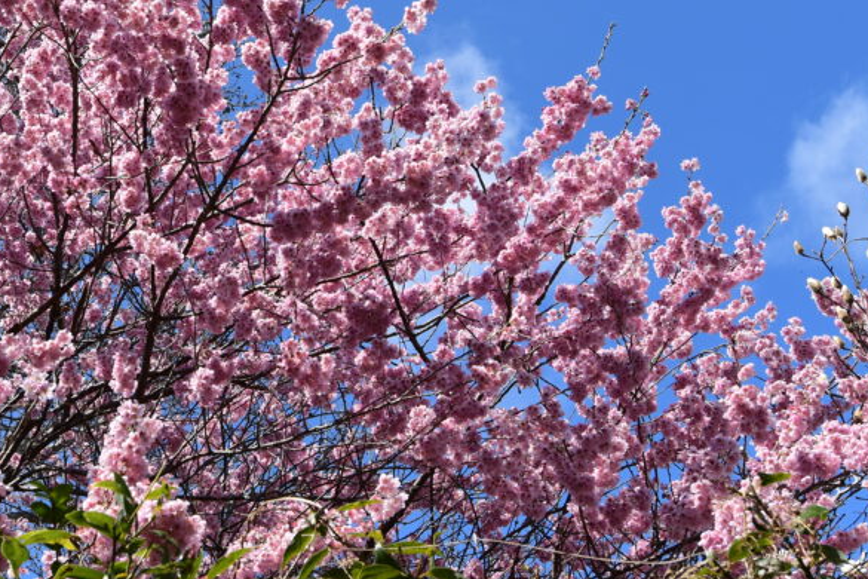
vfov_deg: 21.6
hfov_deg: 31.1
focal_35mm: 63
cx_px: 174
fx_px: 1519
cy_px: 258
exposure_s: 1/200
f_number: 9
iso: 100
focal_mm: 24
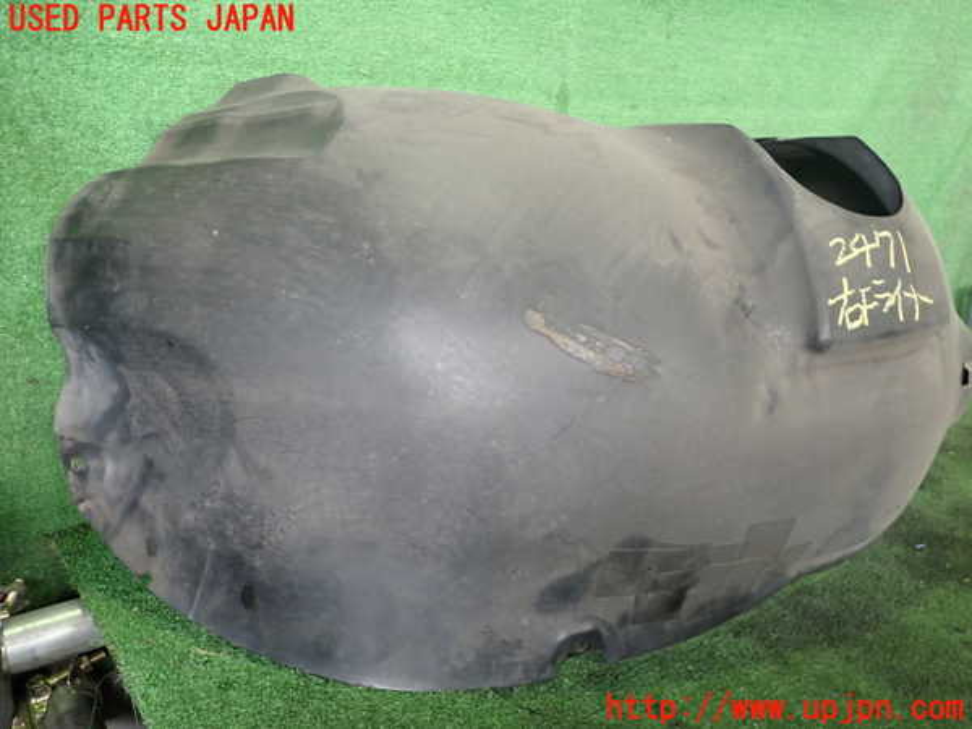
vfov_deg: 46.8
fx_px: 842
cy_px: 364
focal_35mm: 30
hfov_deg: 60.0
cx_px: 486
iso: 250
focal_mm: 5.4
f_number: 2.3
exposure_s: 1/30
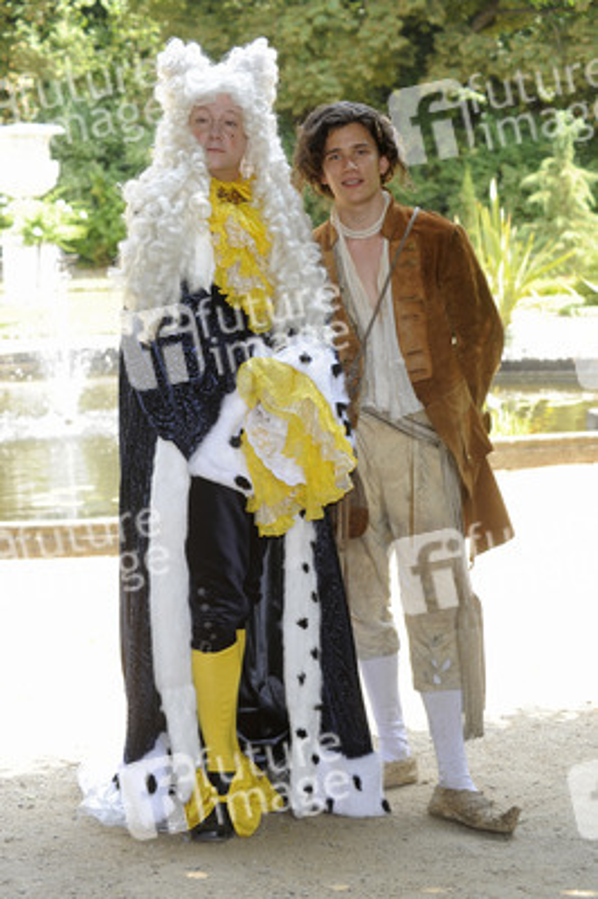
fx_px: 1747
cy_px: 450
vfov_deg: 28.9
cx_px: 299
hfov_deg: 19.4
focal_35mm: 70
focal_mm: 70
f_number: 6.3
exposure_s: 1/160
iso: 400
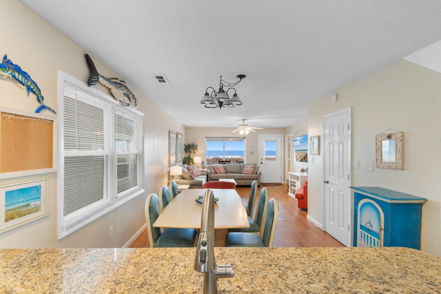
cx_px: 220
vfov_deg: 77.3
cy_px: 147
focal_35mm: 15
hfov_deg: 100.4
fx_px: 184
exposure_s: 1/4
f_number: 4.5
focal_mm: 10
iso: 100
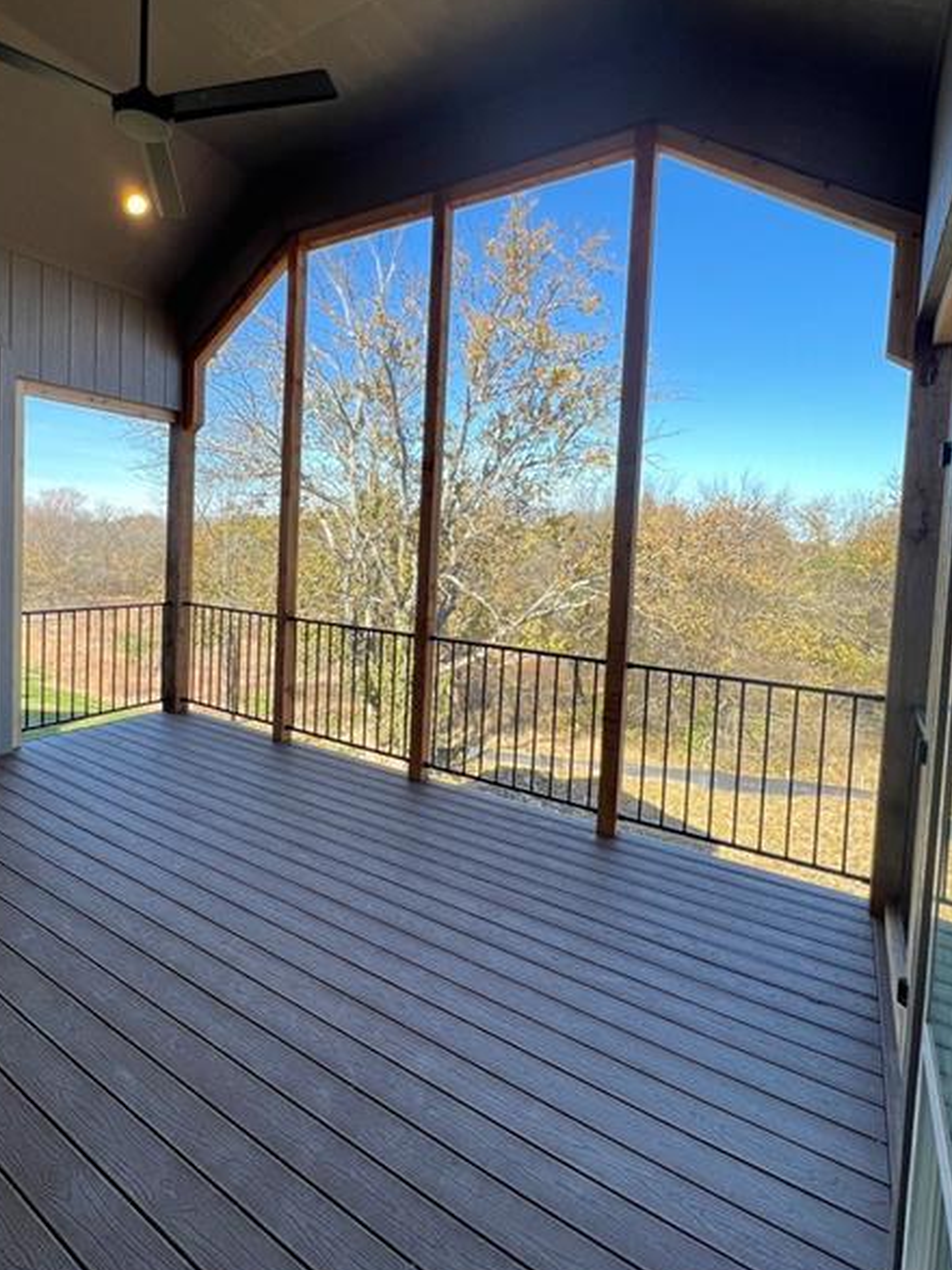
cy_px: 576
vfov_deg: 90.8
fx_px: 624
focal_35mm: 17
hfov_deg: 74.0
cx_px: 385
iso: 40
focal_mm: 1.57
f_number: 1.8
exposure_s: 1/120
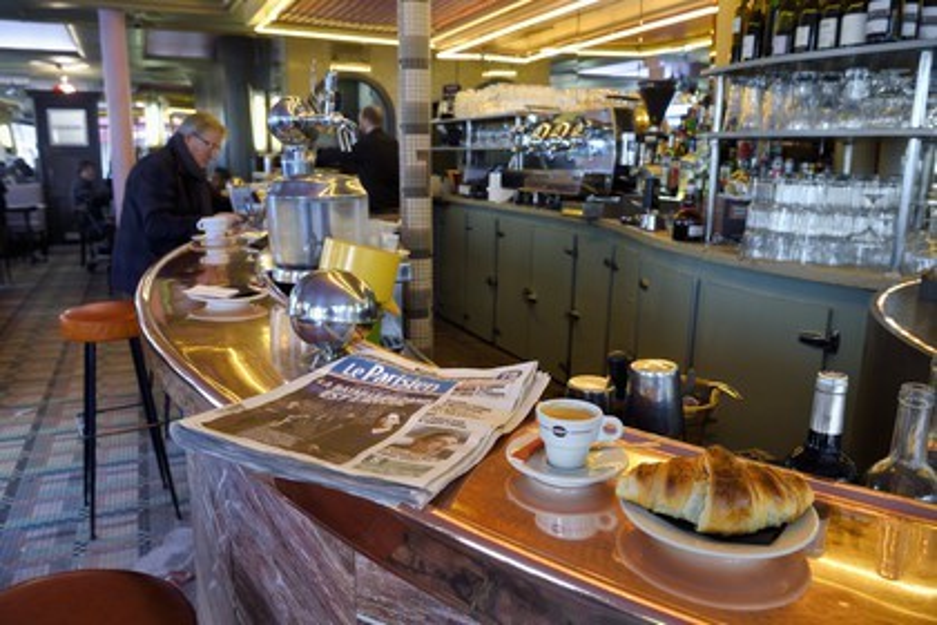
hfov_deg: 63.7
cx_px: 468
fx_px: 755
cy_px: 312
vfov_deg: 45.0
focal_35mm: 29
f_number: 7.1
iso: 800
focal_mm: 29
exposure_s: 1/25
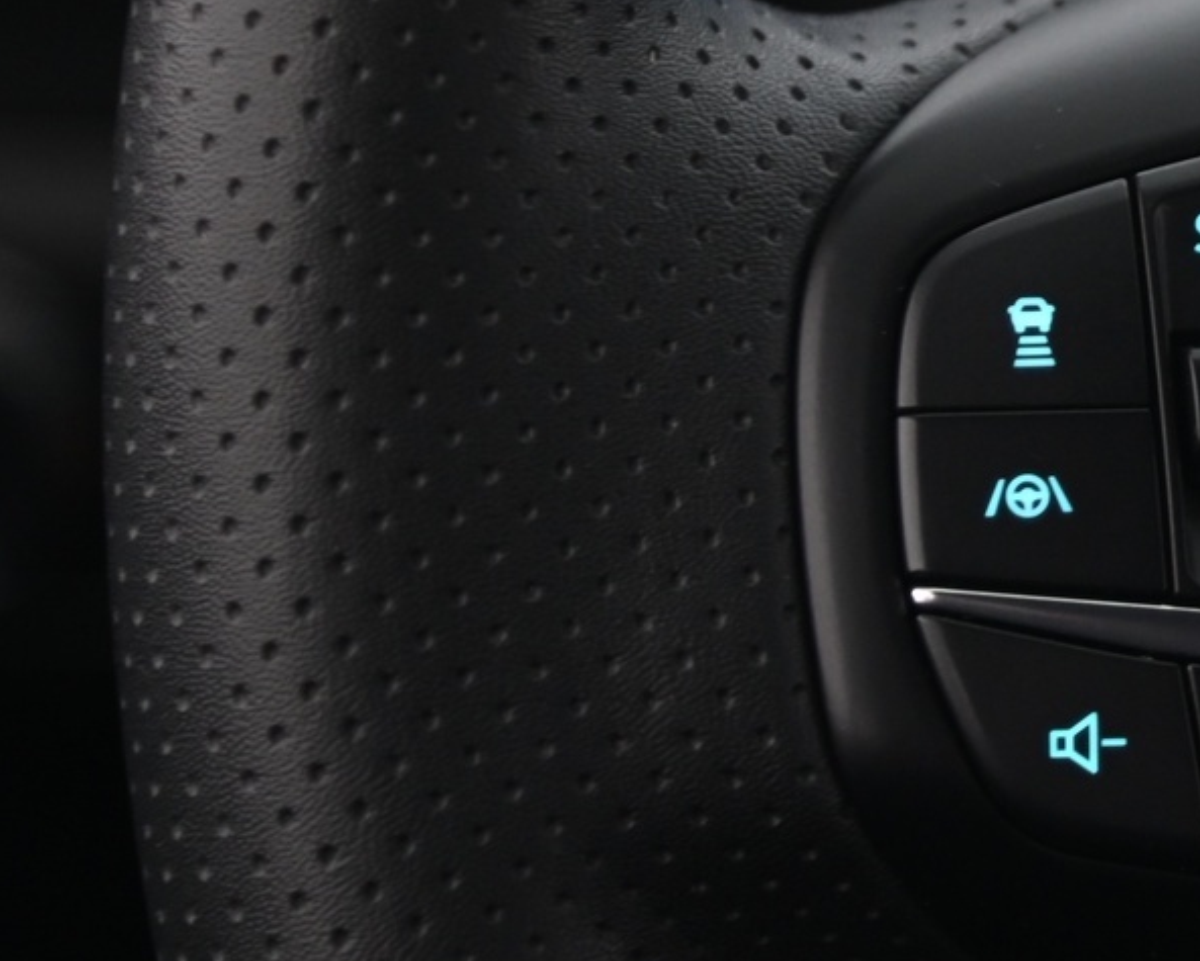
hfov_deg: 6.2
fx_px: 10944
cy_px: 328
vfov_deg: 5.0
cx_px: 1364
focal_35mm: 308
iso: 2000
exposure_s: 1/15
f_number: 4
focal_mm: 120
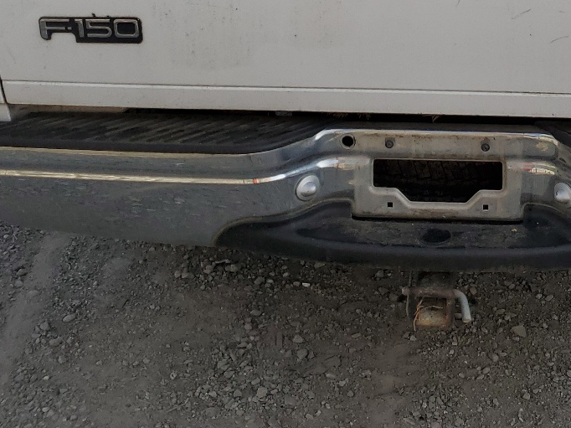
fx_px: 1006
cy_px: -12
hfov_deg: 30.9
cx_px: 460
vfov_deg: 22.9
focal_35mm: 61
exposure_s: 1/1667
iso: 50
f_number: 1.5
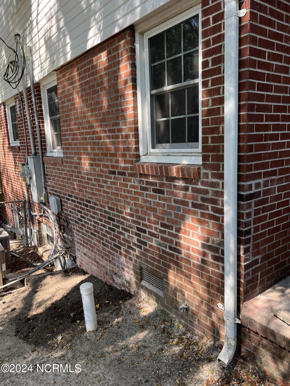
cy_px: 193
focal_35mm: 26
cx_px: 145
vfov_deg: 67.3
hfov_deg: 53.1
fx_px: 290
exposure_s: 1/471
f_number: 1.5
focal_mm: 5.7
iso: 50
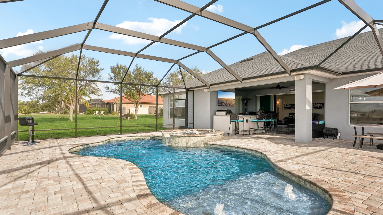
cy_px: 107
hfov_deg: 86.6
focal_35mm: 20
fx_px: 203
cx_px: 192
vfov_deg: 55.9
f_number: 8
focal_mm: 19
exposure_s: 1/640
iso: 400
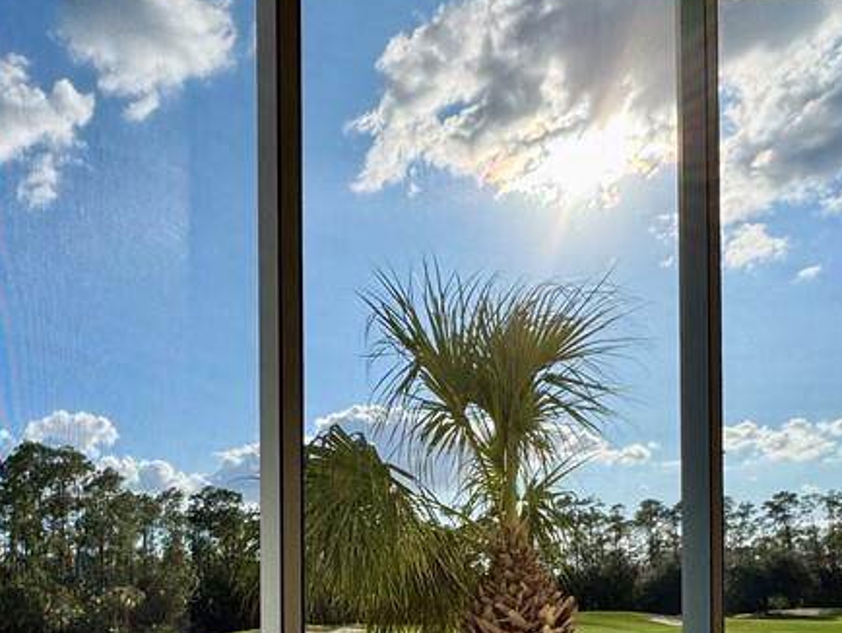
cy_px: 596
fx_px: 803
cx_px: 260
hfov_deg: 53.9
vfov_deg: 39.2
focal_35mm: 33
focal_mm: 2.22
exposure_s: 1/1536
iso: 50
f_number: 2.2
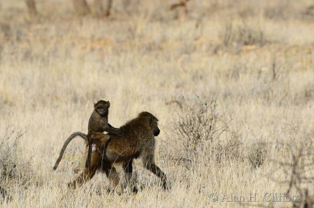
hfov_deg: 3.4
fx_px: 5220
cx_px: 157
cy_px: 104
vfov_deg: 2.3
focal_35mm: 600
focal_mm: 400
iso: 200
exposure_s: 1/500
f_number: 9
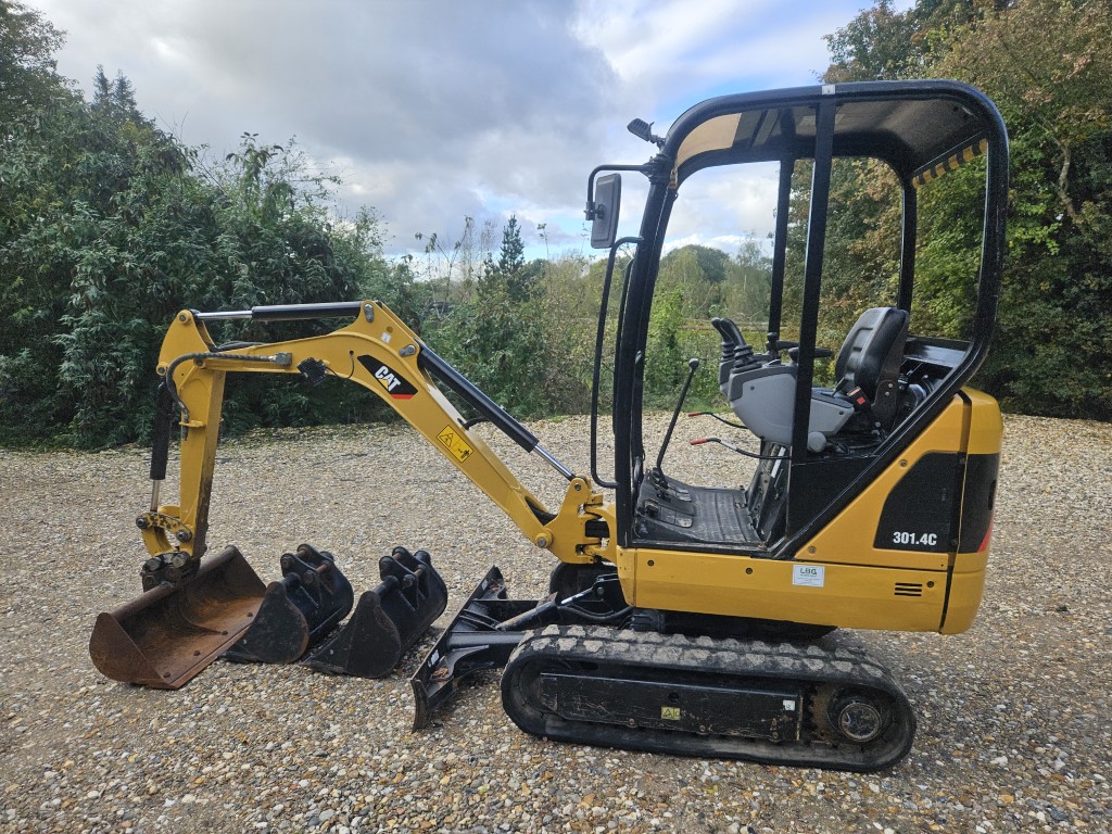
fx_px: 739
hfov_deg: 73.9
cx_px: 556
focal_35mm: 23
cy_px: 417
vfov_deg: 58.9
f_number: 1.8
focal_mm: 5.4
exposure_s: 1/2000
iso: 100
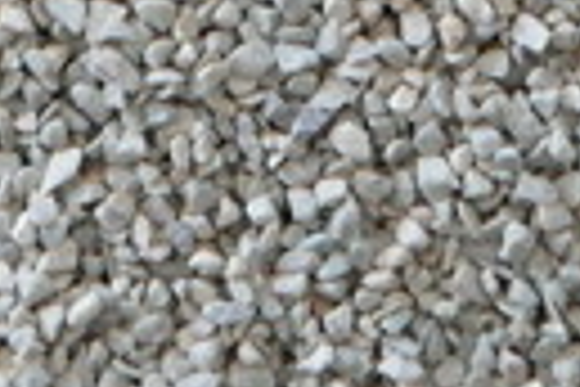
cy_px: -1051
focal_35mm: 651
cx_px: -495
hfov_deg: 3.2
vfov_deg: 2.1
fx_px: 10488
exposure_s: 1/50
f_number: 5.6
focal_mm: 55
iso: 400
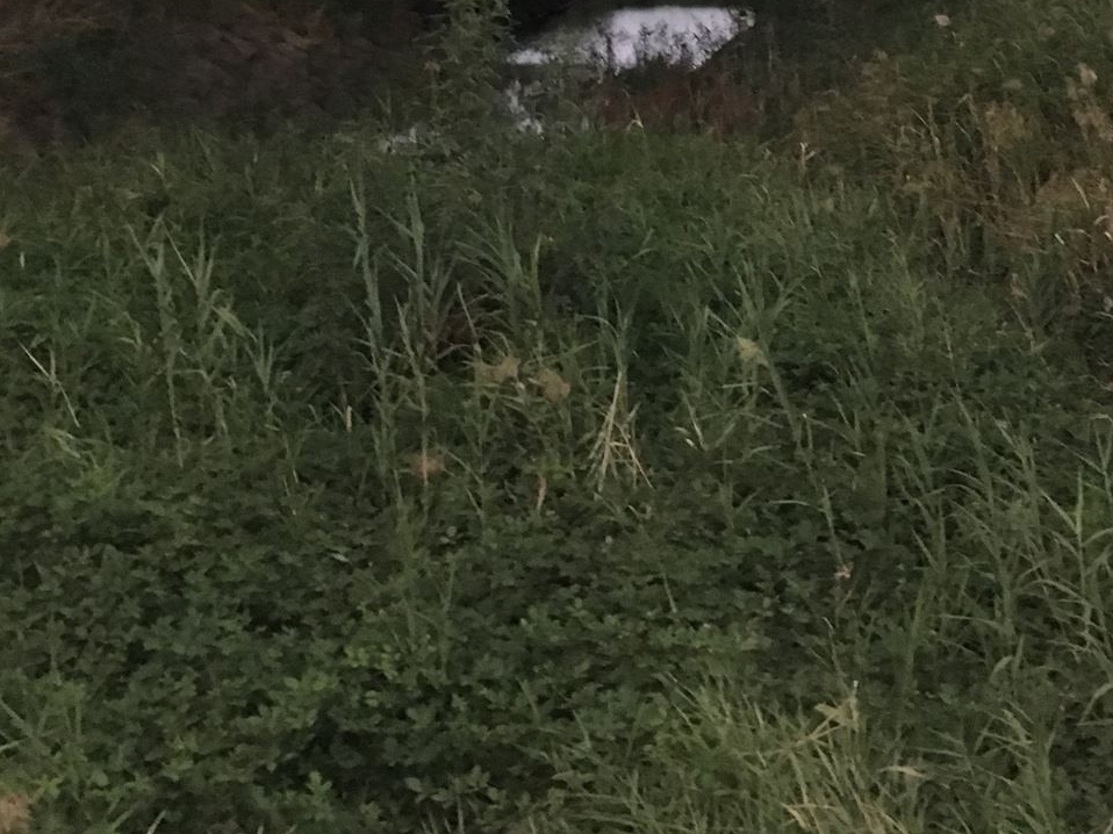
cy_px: -52
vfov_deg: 22.5
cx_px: 649
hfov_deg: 31.1
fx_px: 1993
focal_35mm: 62
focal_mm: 4.15
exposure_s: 1/17
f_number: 2.2
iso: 200
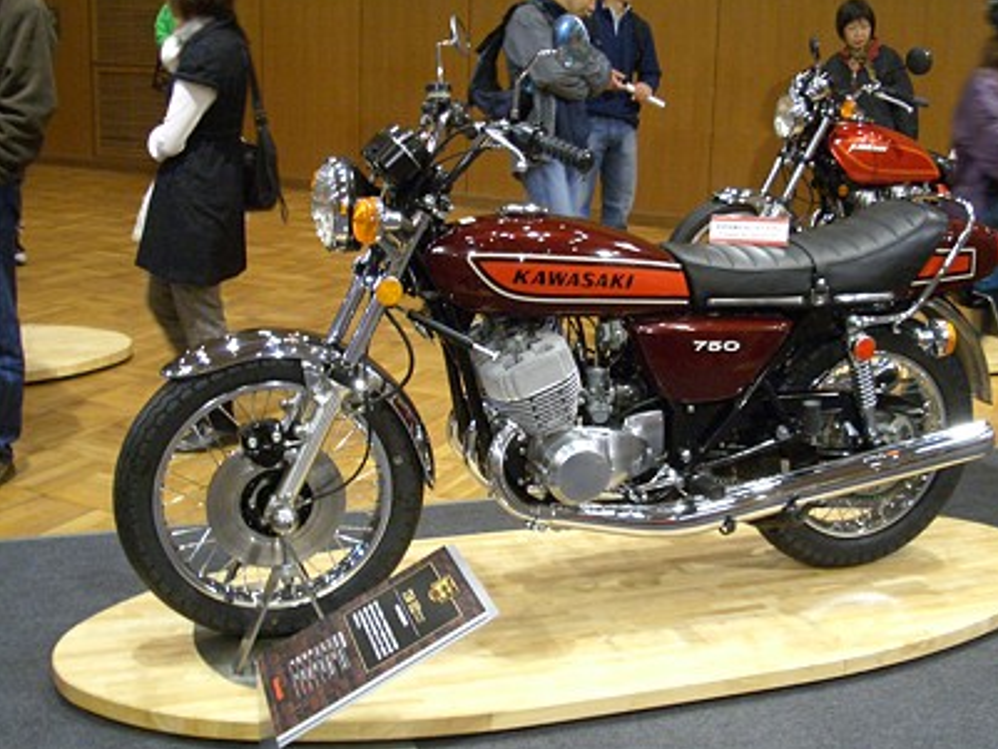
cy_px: 368
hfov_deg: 41.2
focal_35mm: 46
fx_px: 1327
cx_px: 557
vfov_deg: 31.5
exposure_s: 1/20
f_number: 2.8
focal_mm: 6.8
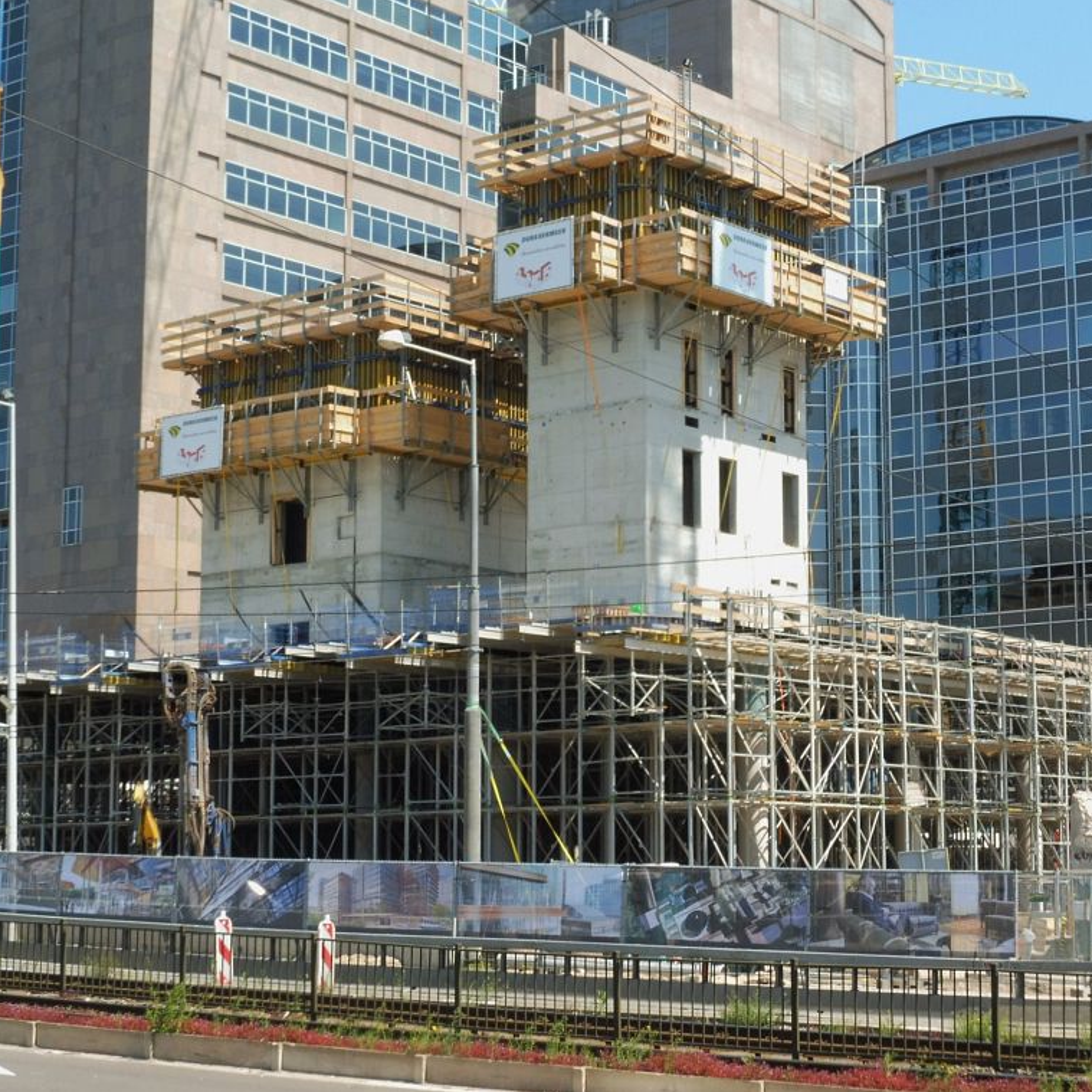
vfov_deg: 25.0
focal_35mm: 69
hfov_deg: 24.9
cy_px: 545
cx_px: 686
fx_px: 2463
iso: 100
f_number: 6.3
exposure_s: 1/160
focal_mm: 10.3
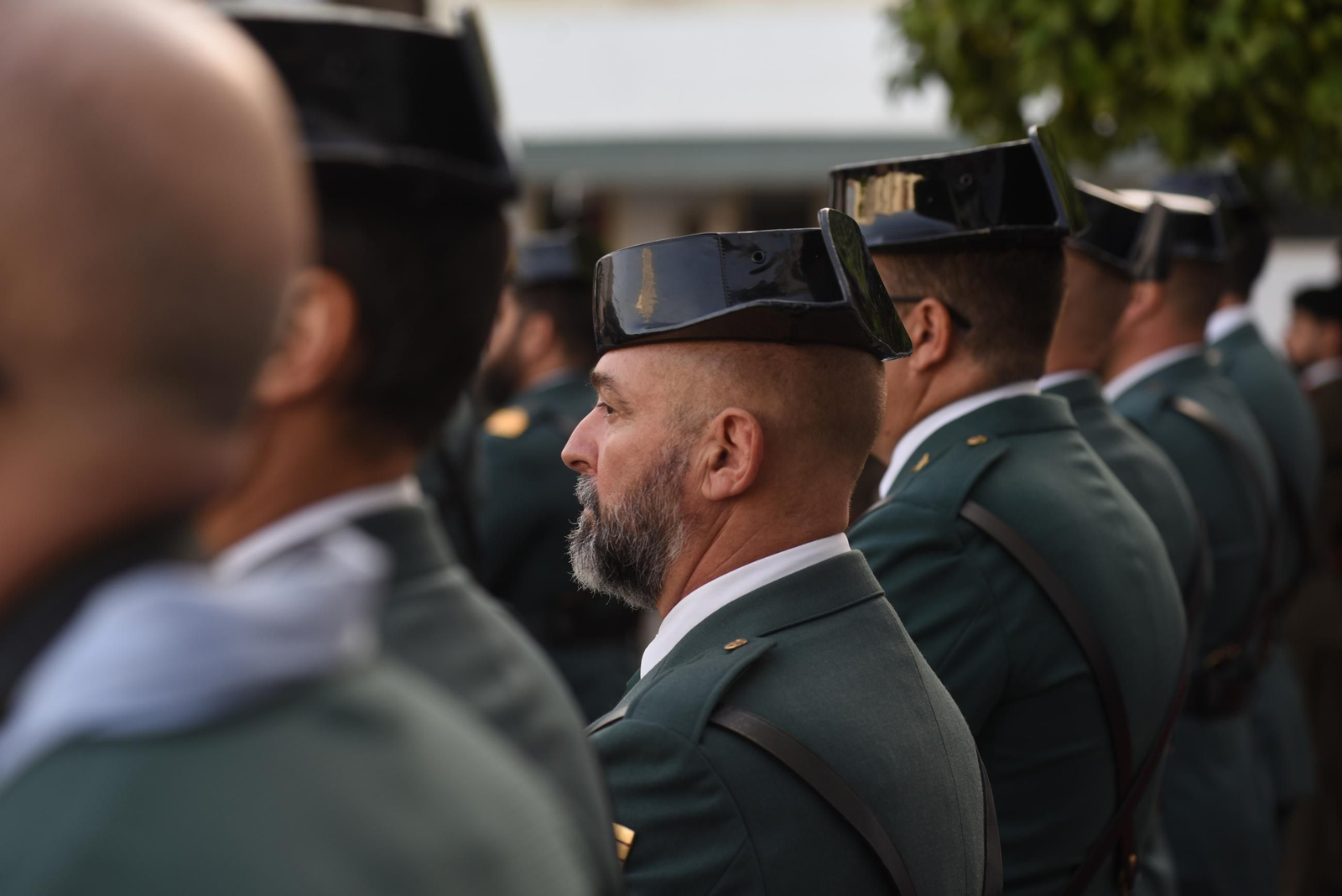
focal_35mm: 100
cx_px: 671
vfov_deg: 13.7
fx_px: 3729
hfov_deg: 20.4
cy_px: 448
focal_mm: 100
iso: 110
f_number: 4
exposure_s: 1/160
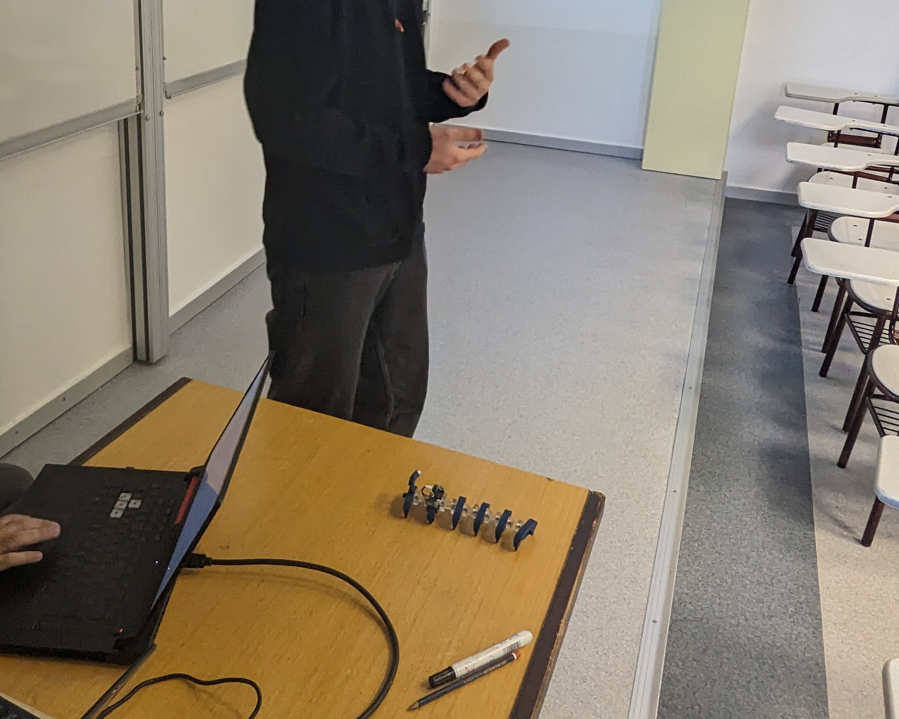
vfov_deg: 42.2
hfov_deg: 52.2
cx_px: 330
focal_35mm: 34
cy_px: 188
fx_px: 905
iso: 263
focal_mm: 2.35
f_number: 2.2
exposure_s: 1/50
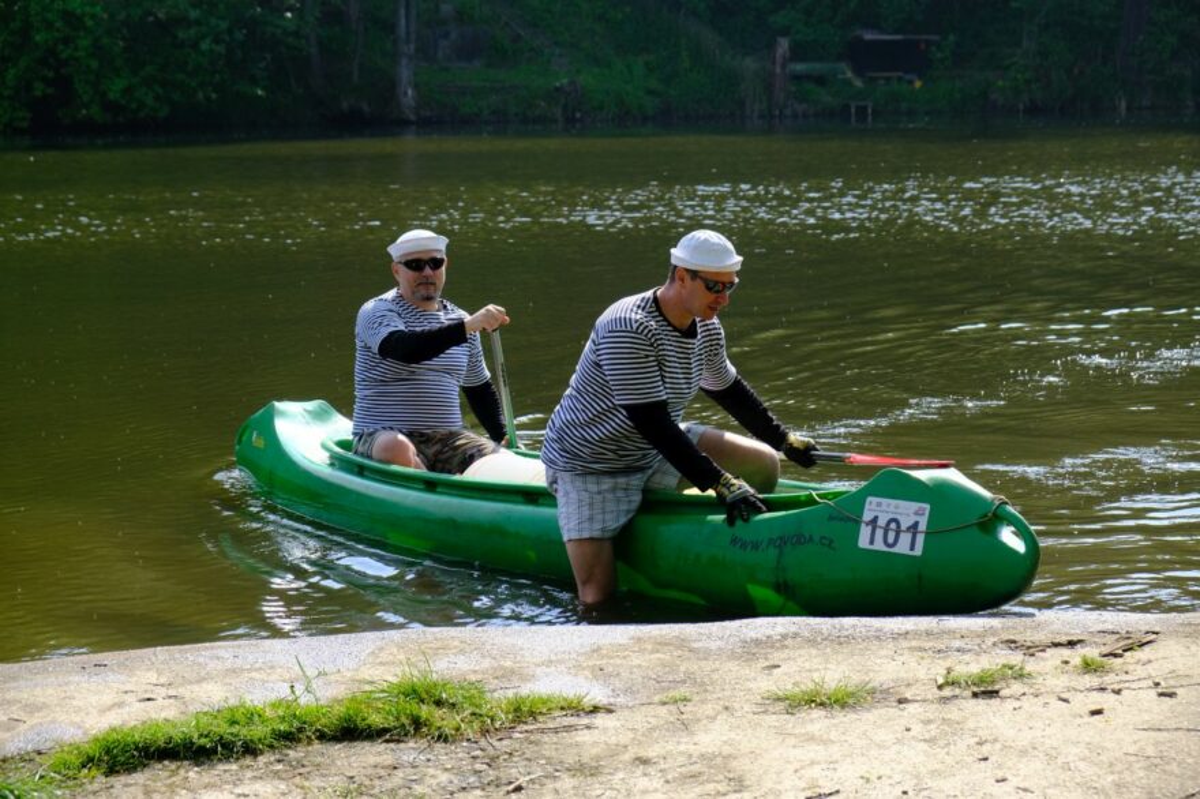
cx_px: 600
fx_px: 2765
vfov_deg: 16.4
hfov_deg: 24.5
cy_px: 400
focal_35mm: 83
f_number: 5.6
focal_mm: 55
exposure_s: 1/600
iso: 320
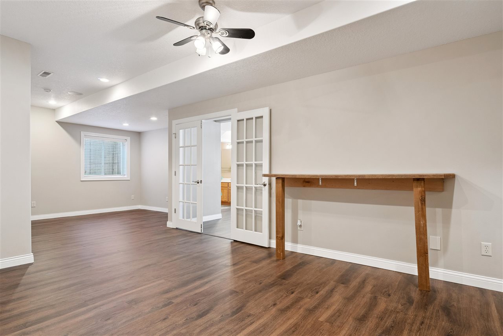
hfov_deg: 86.9
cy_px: 168
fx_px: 265
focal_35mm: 19
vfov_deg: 64.5
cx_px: 252
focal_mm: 19
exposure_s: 1/8
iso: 800
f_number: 9
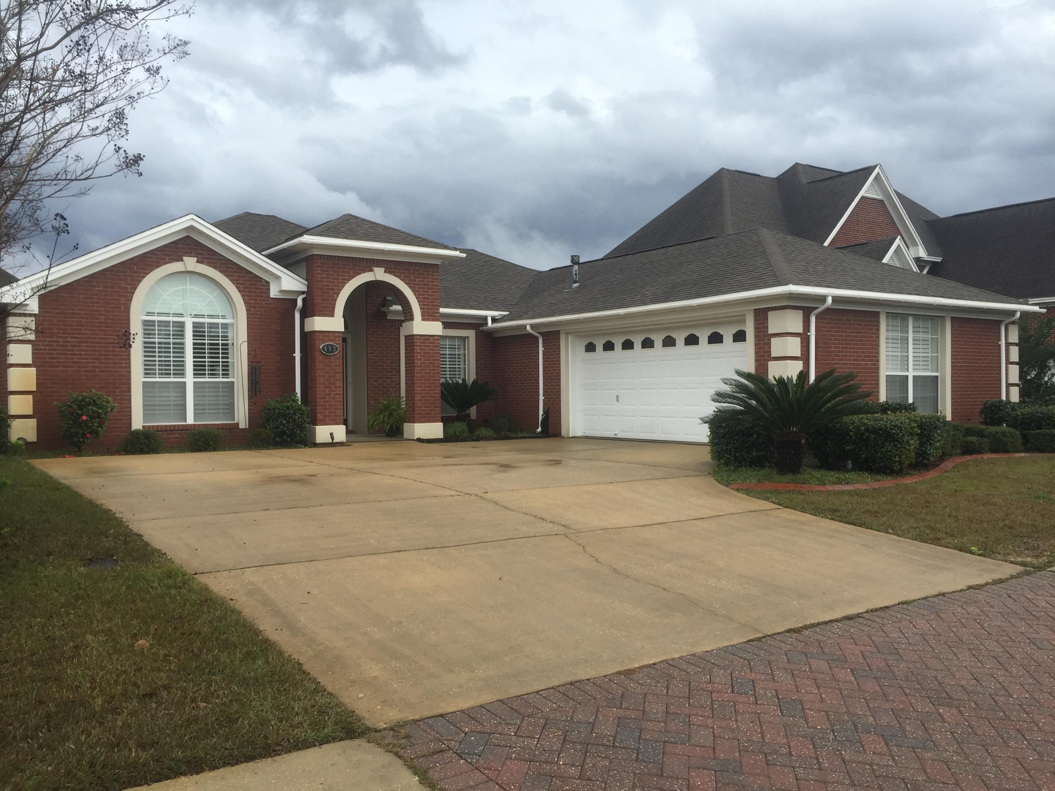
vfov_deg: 48.2
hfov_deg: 61.7
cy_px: 396
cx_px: 528
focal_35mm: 29
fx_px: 884
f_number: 2.2
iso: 32
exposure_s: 1/860
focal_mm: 4.15
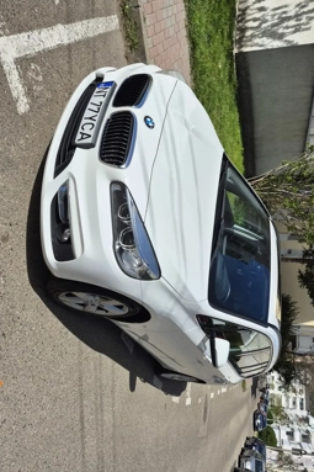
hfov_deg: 51.2
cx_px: 174
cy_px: 240
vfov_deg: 71.5
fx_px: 327
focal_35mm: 25
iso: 25
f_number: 1.8
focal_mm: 5.4
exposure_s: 1/3416
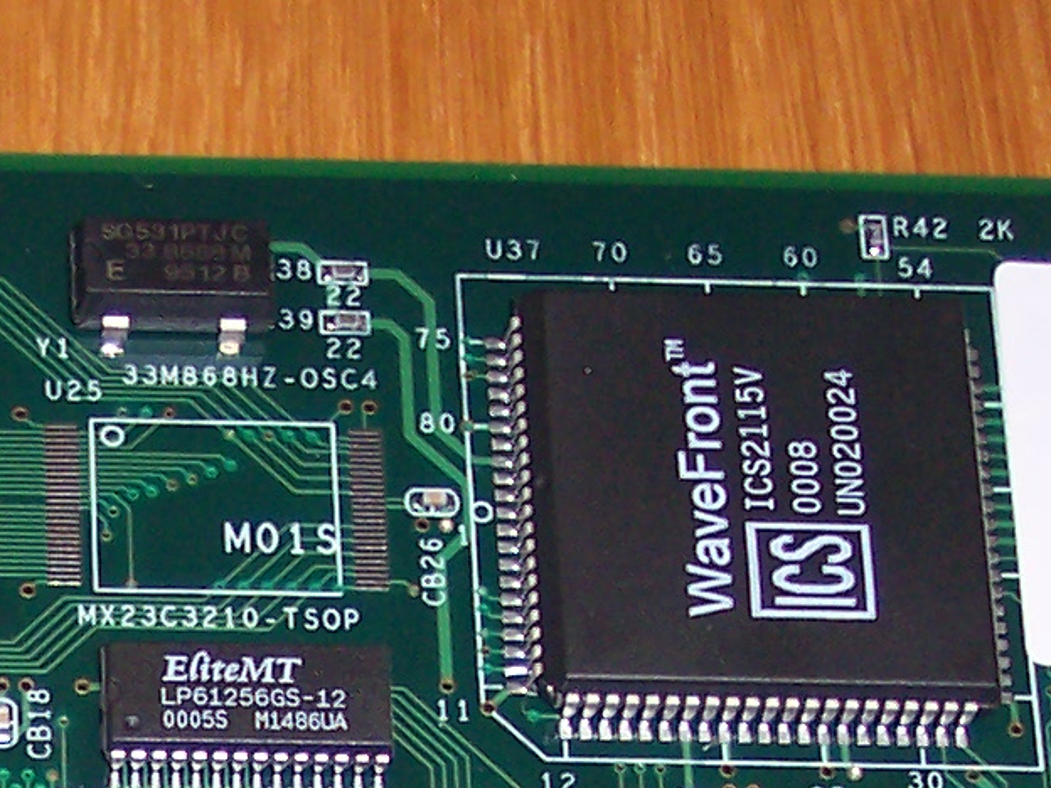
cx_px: -236
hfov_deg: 12.3
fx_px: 4767
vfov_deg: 8.9
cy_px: 1613
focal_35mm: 157
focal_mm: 8
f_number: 2.8
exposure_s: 1/30
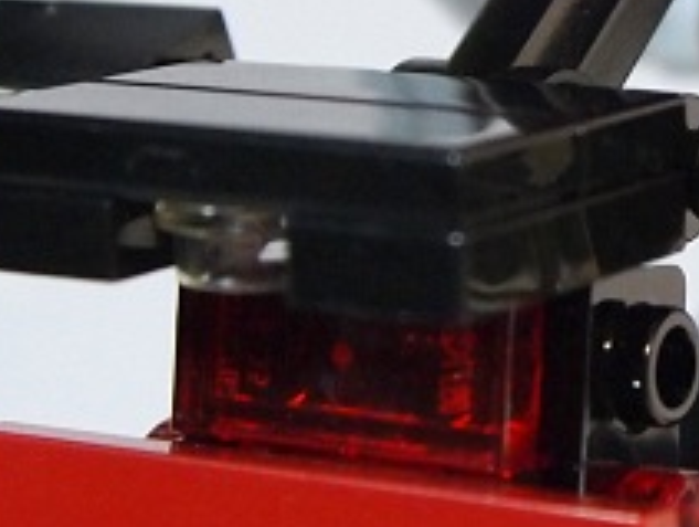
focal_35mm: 184
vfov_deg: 8.1
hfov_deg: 10.6
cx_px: 798
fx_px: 3722
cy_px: 63
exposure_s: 1/60
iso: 800
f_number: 4
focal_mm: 19
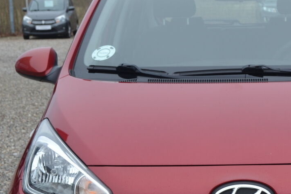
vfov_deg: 13.0
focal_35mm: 105
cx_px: 245
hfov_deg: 19.2
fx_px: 849
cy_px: 156
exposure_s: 1/125
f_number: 5.6
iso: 100
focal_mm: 26
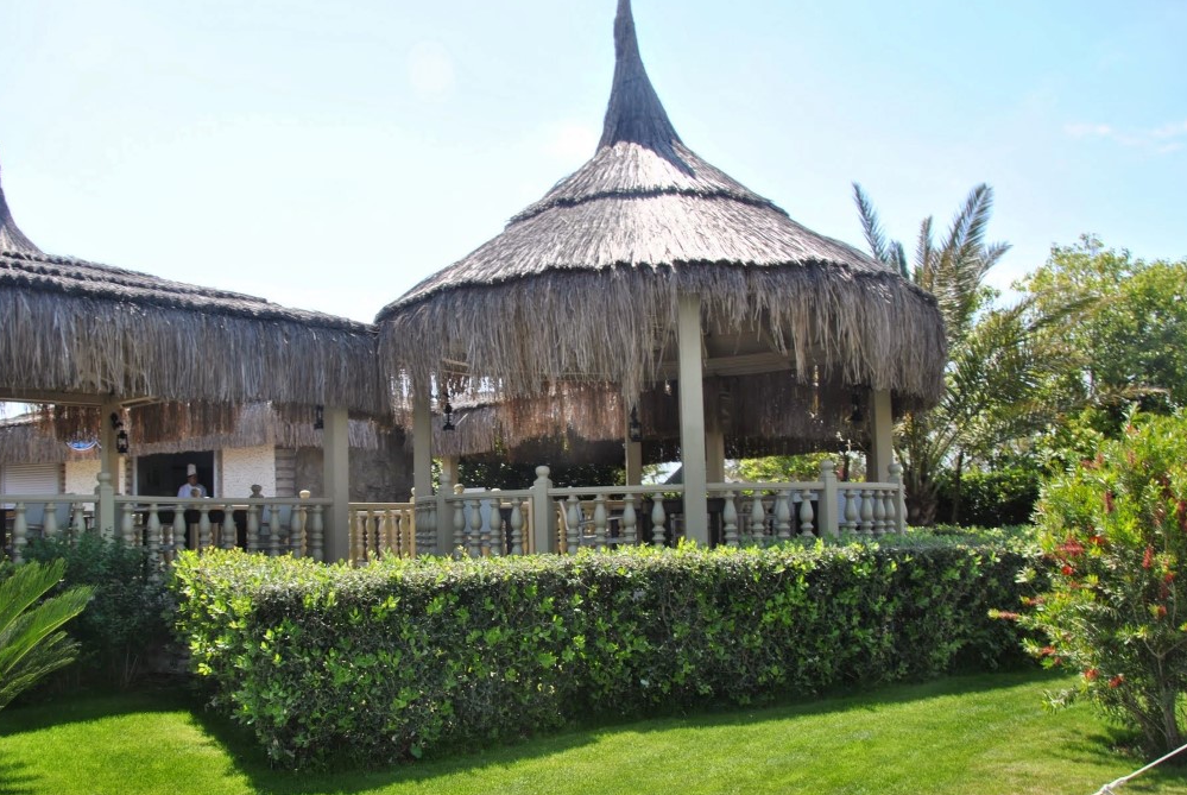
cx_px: 516
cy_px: 444
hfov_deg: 60.0
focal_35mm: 31
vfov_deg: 42.4
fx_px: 1023
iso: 100
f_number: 7.1
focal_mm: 18
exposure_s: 1/200
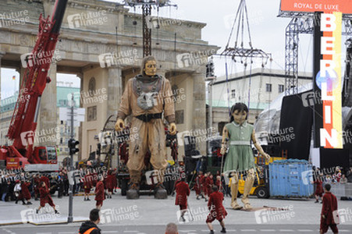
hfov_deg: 32.4
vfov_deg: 21.9
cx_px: 176
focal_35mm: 62
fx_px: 606
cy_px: 117
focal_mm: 62
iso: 800
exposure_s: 1/200
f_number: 6.3
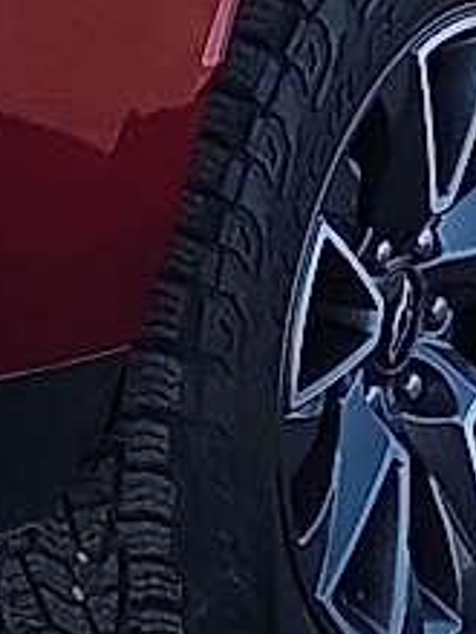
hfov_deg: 6.2
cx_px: -389
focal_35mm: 233
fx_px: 4272
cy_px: -441
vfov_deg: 8.2
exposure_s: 1/1667
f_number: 1.8
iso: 25
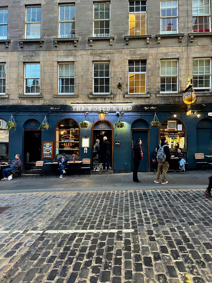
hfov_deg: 51.4
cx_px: 106
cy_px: 140
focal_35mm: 27
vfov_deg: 65.3
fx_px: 220
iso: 400
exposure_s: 1/50
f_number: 1.6
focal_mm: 4.2
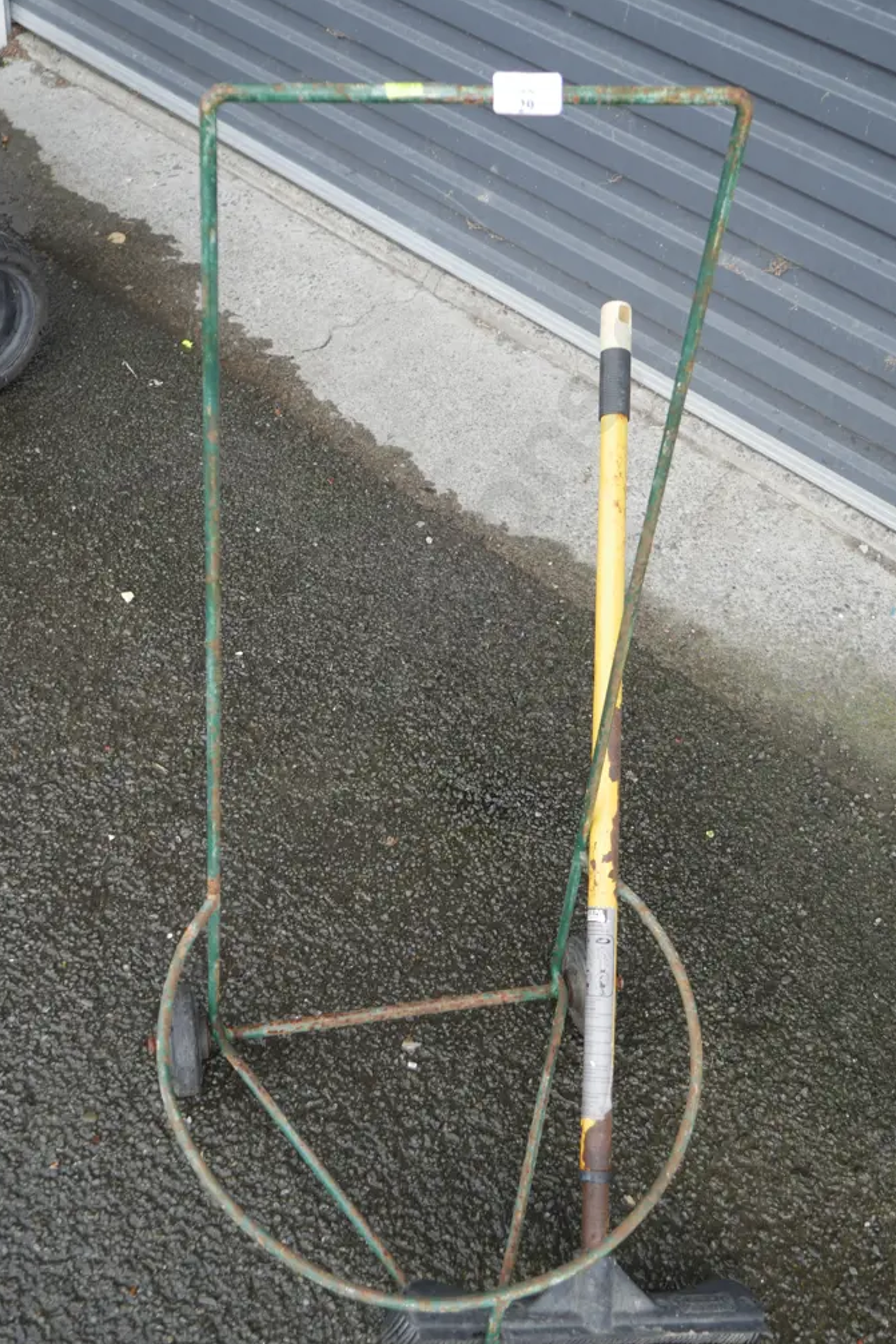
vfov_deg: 53.1
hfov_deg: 36.8
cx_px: 388
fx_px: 1343
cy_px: 671
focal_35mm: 36
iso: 200
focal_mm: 17
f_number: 4
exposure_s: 1/80
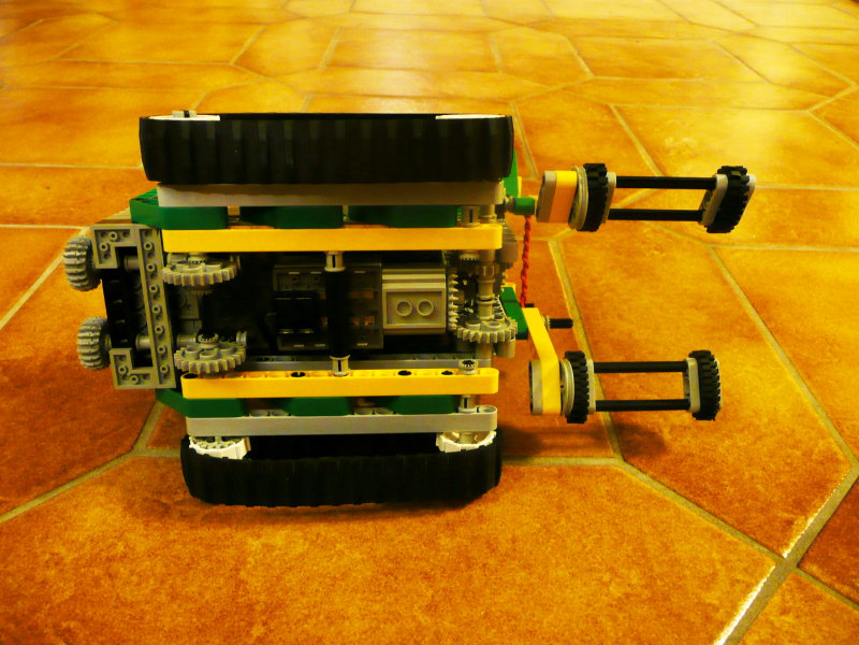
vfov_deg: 49.7
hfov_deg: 63.4
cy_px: 322
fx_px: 695
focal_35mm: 28
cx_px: 430
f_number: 3.3
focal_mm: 4.6
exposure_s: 1/8
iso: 200
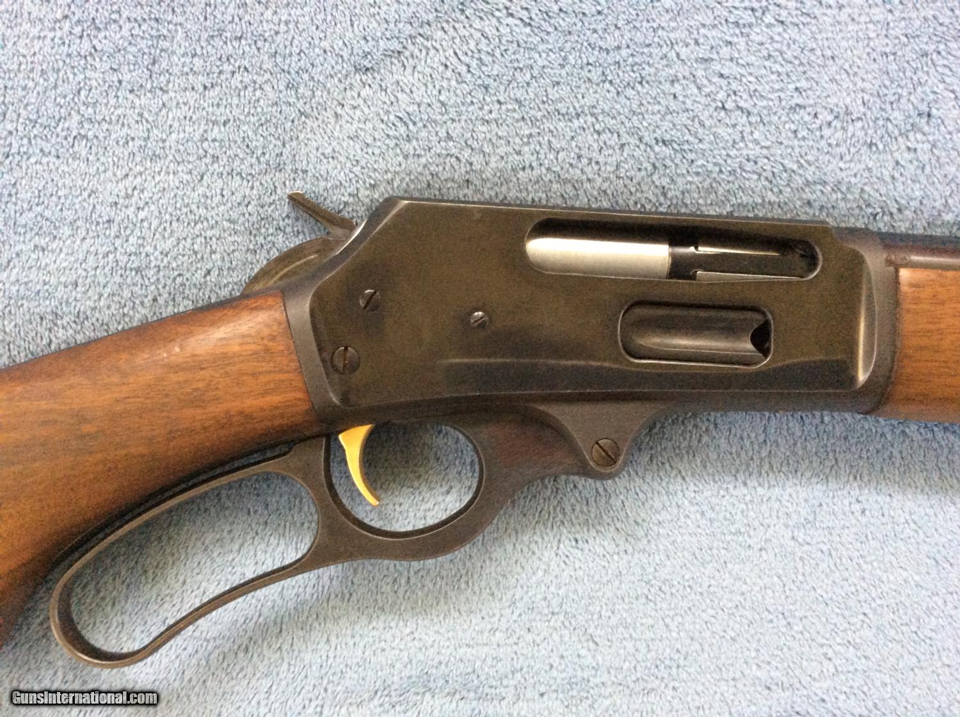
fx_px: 914
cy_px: 358
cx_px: 480
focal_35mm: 33
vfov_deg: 42.8
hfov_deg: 55.4
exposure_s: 1/24
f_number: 2.4
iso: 320
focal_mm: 3.3
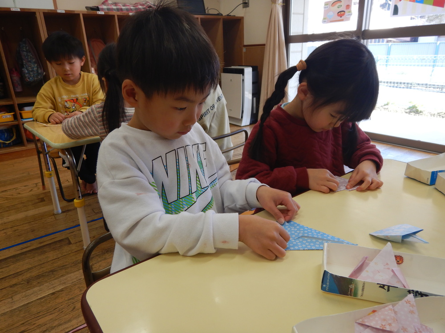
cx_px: 222
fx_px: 309
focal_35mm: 24
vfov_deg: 56.8
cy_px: 166
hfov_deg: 71.6
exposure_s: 1/100
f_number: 2.8
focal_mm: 4.3
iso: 125
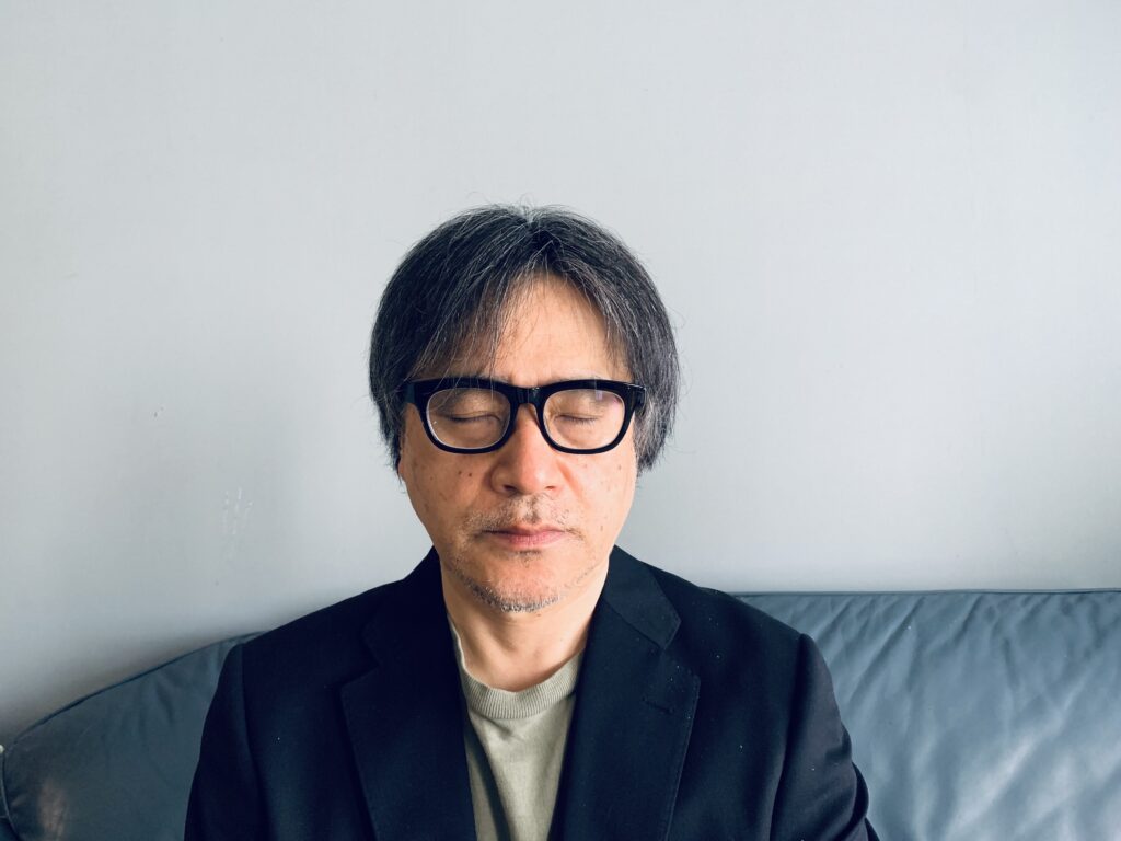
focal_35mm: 26
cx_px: 560
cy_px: 420
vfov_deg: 53.1
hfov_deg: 67.3
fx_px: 842
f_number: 1.8
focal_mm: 4.25
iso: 320
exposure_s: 1/60
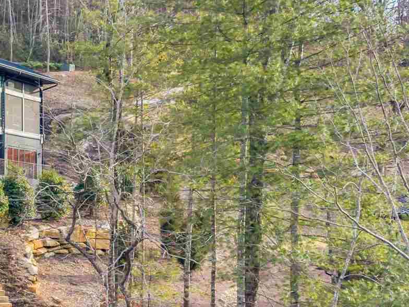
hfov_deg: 17.3
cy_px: 267
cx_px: -309
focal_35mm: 94
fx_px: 1111
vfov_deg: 15.6
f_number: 1.8
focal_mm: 8.67
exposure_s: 1/2500
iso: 280
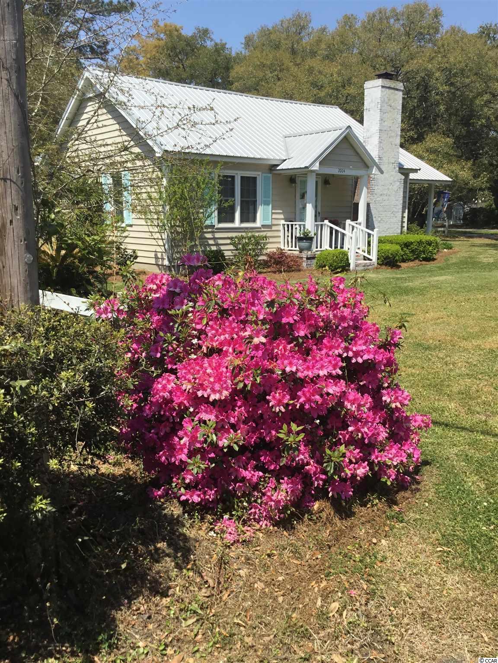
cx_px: 249
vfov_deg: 58.4
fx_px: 595
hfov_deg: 45.4
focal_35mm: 31
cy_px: 332
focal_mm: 3.3
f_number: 2.4
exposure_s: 1/1335
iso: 25
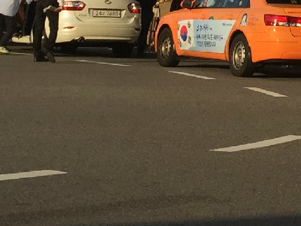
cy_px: -213
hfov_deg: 13.3
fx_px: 1201
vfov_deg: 10.0
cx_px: 473
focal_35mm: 138
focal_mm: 4.15
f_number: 2.2
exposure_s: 1/1721
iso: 32
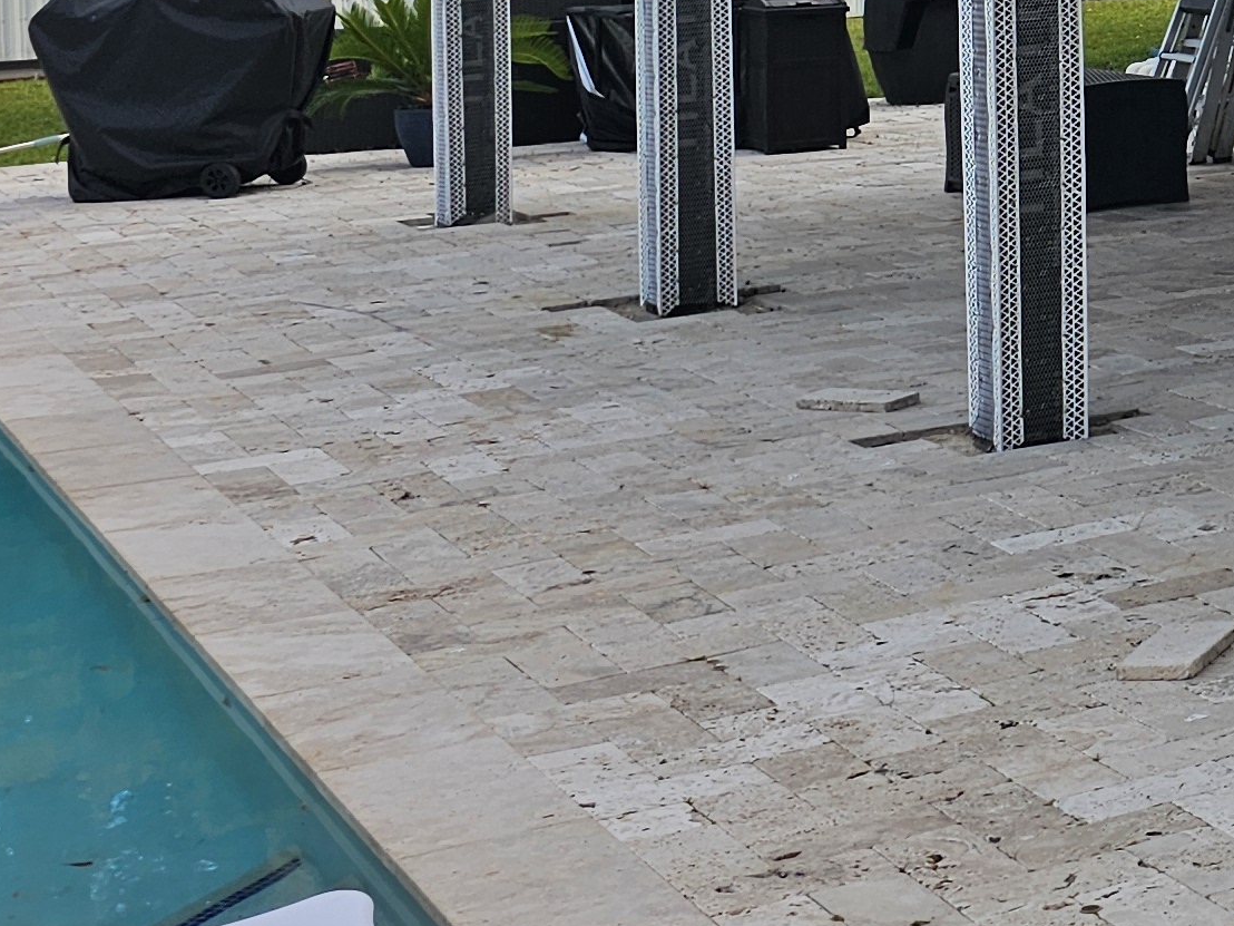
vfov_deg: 16.8
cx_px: 1972
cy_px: -252
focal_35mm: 83
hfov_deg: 19.7
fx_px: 2959
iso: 10
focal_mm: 6.3
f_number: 1.7
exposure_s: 1/271
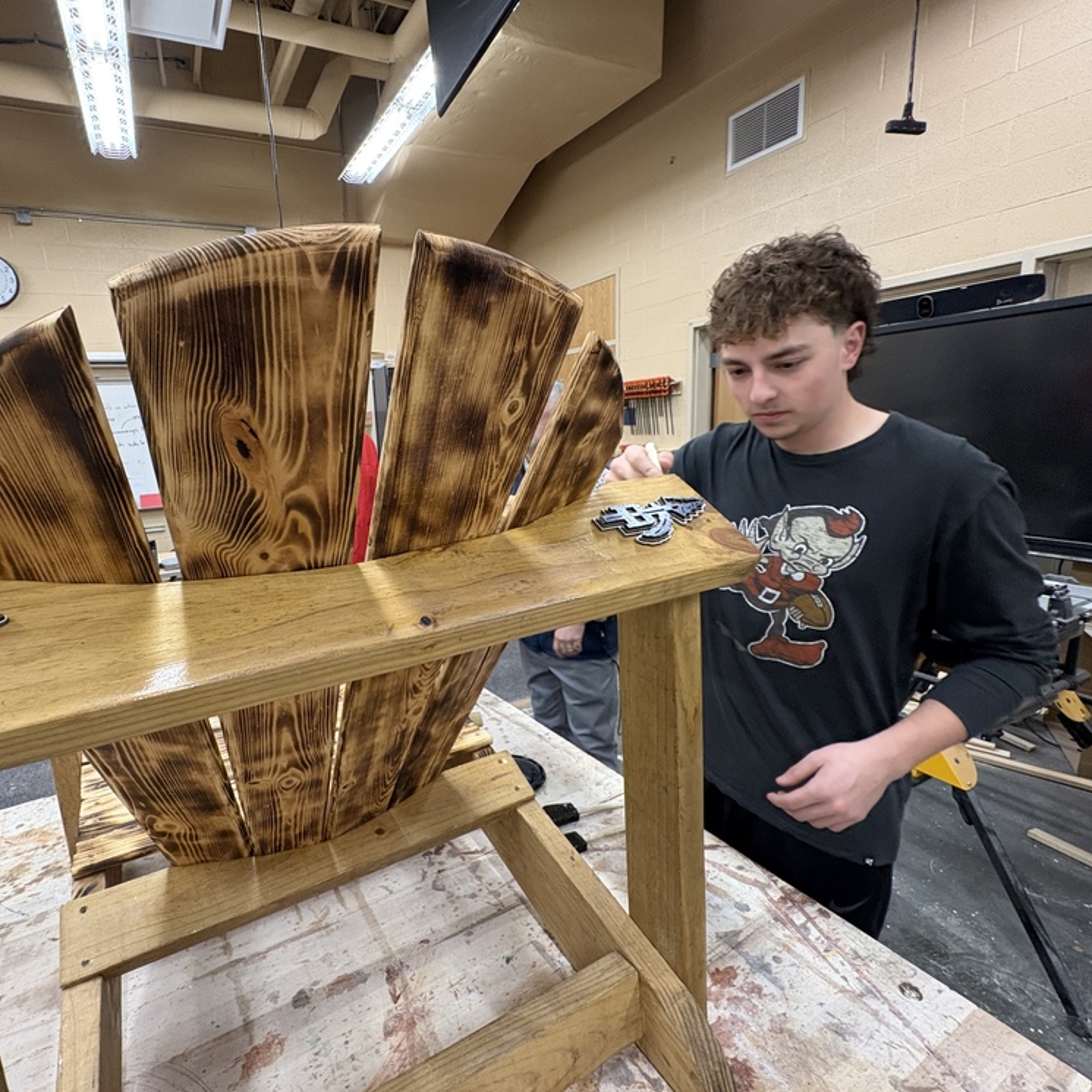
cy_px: 547
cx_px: 444
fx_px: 607
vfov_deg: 84.0
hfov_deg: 83.1
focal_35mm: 17
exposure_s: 1/60
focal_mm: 2.22
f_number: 2.2
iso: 320
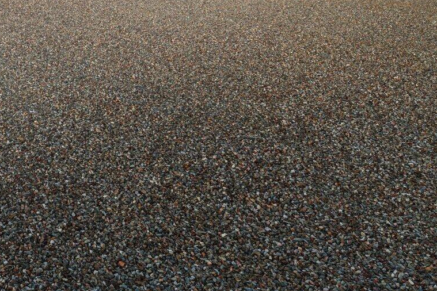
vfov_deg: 21.8
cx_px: 12
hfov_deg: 33.1
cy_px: -91
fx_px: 678
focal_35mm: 56
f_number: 8
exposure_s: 1/1.25
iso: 400
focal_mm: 20.7
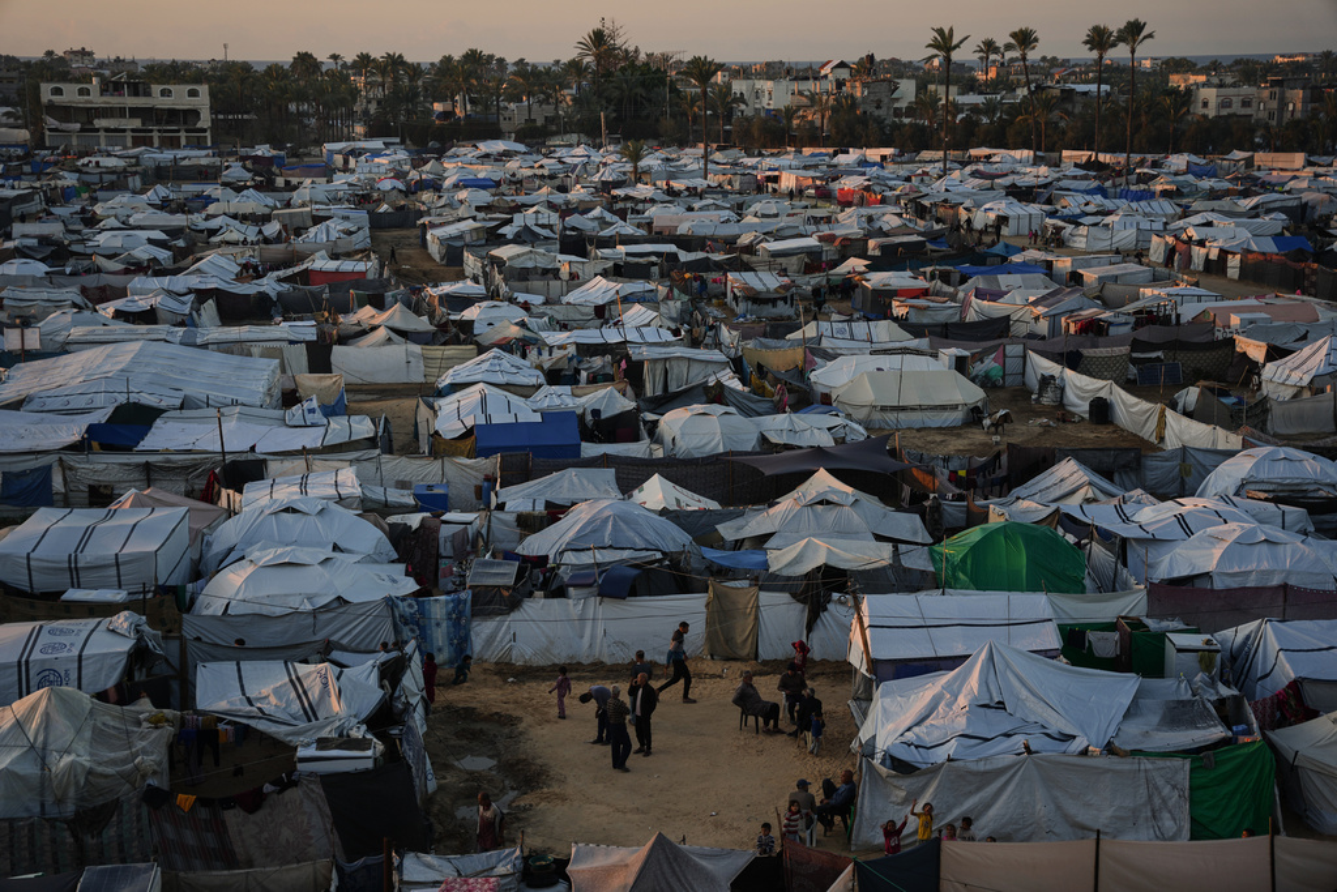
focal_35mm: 56
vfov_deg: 24.4
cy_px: 446
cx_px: 668
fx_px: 2061
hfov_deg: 35.9
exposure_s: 1/400
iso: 100
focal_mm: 55.5
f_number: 2.8
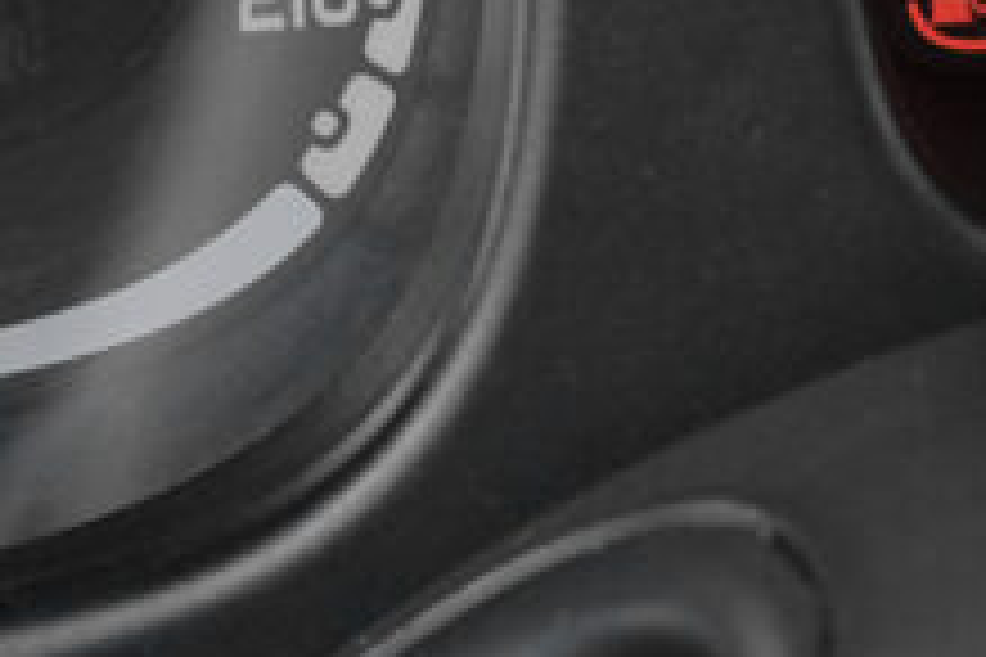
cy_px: -340
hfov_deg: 14.3
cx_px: 1081
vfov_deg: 9.5
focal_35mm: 140
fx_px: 3834
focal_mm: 19.7
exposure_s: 1/250
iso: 2000
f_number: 7.1
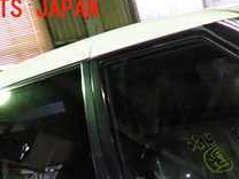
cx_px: 234
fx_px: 497
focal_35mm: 72
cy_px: 254
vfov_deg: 18.5
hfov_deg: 25.8
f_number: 2
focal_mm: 4.5
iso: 200
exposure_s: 1/30
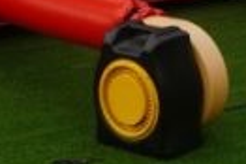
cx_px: 103
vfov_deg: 6.6
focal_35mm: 188
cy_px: -344
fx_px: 1283
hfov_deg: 10.9
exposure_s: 1/125
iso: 100
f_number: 8
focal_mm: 16
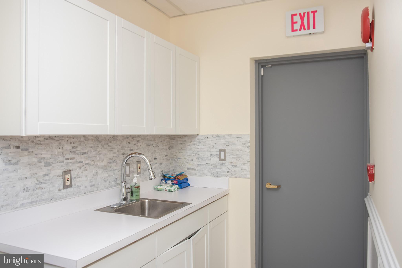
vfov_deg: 45.0
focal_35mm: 29
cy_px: 134
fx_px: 324
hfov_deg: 63.6
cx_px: 201
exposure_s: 1/160
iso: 500
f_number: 5
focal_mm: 29
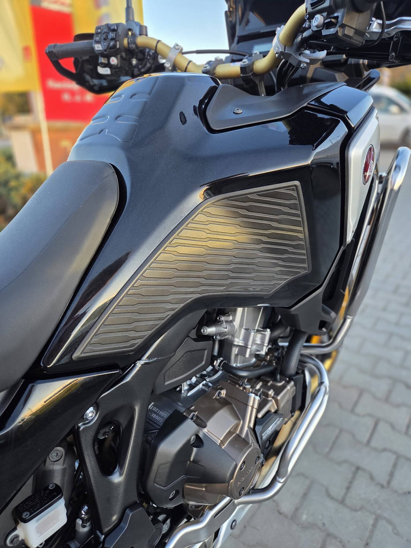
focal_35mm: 23
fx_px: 364
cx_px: 206
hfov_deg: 58.9
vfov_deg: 73.9
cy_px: 274
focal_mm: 5.4
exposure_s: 1/180
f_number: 1.8
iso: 100
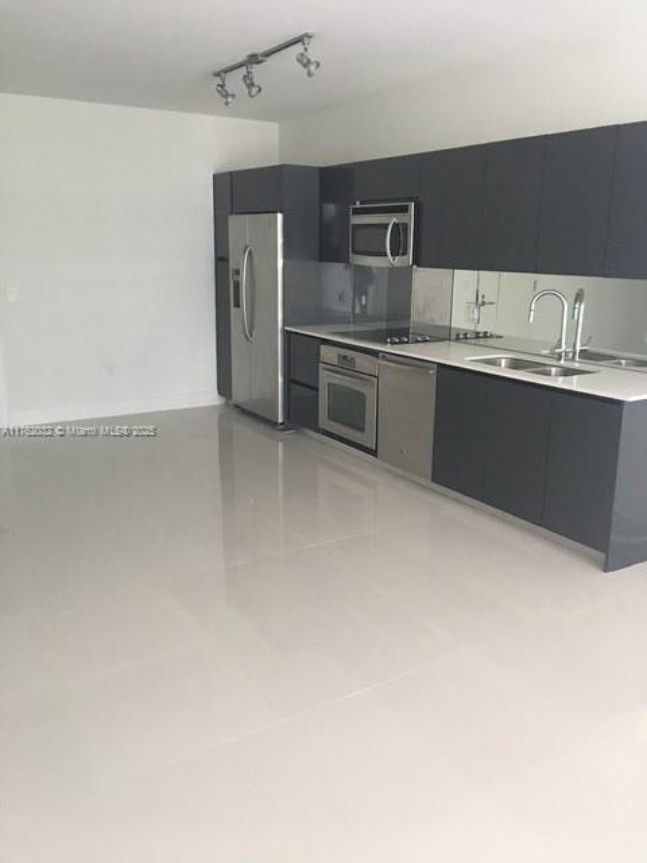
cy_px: 432
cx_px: 324
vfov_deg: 61.7
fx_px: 723
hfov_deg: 48.2
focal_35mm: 29
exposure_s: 1/15
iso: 100
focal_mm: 4.15
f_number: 2.2
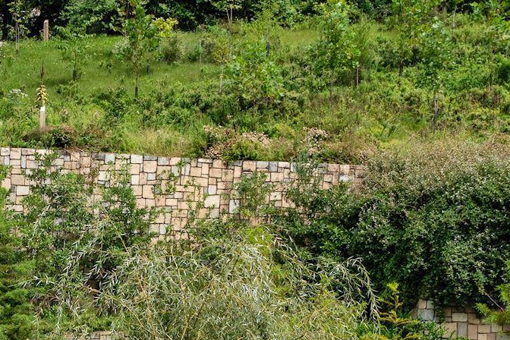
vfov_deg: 10.8
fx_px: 1771
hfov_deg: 15.8
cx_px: -99
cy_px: 423
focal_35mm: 125
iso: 200
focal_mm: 28
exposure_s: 1/640
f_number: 8
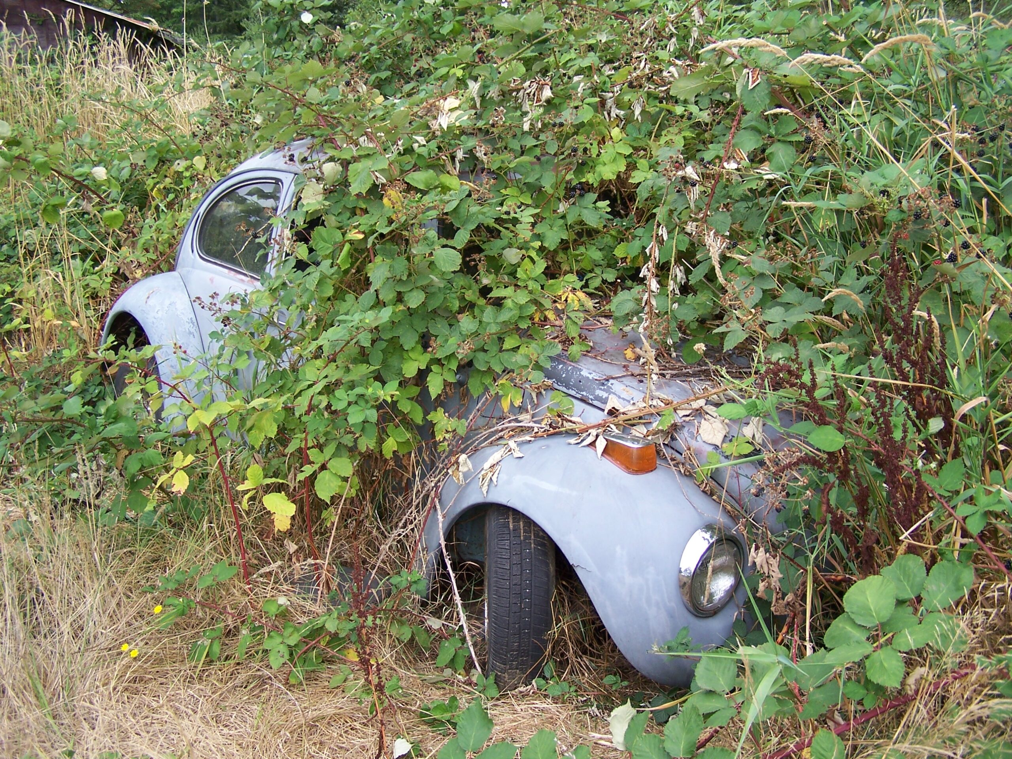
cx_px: 506
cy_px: 380
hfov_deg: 49.0
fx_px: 1111
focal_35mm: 38
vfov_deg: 37.7
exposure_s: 1/180
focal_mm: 6.3
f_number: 2.8
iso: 80
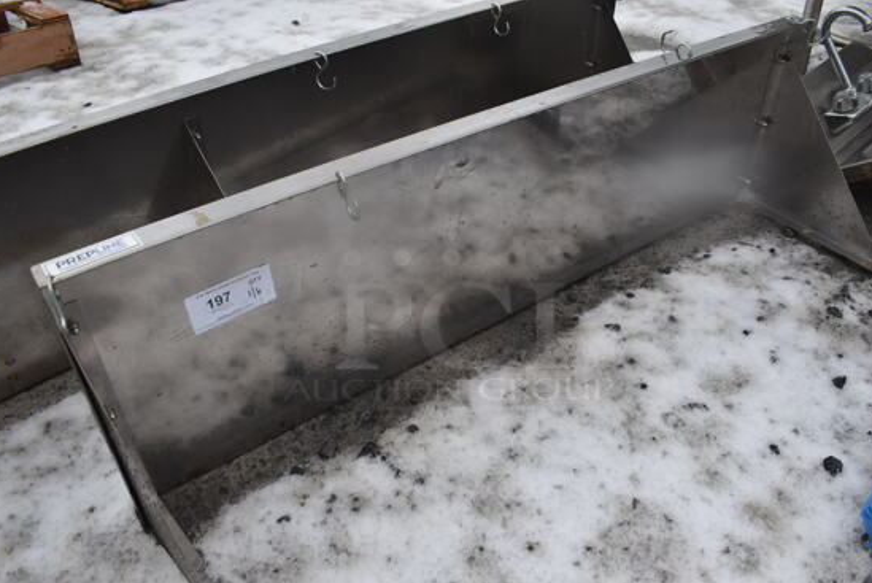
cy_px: 322
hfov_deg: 61.9
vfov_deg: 43.6
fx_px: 727
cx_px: 451
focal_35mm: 30
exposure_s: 1/160
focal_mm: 18
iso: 200
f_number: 6.3
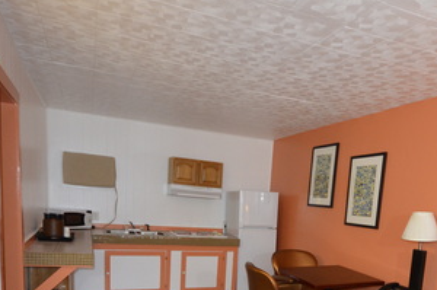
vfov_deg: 40.3
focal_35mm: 30
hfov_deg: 61.4
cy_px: 260
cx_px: 267
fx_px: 364
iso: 1250
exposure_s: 1/60
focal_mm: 10
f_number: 3.5
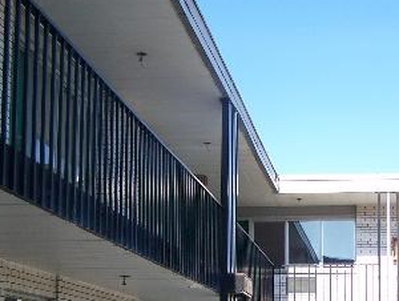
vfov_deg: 19.0
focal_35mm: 76
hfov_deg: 25.3
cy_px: 294
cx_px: 302
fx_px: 877
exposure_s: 1/640
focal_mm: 6.3
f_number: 2.8
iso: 80
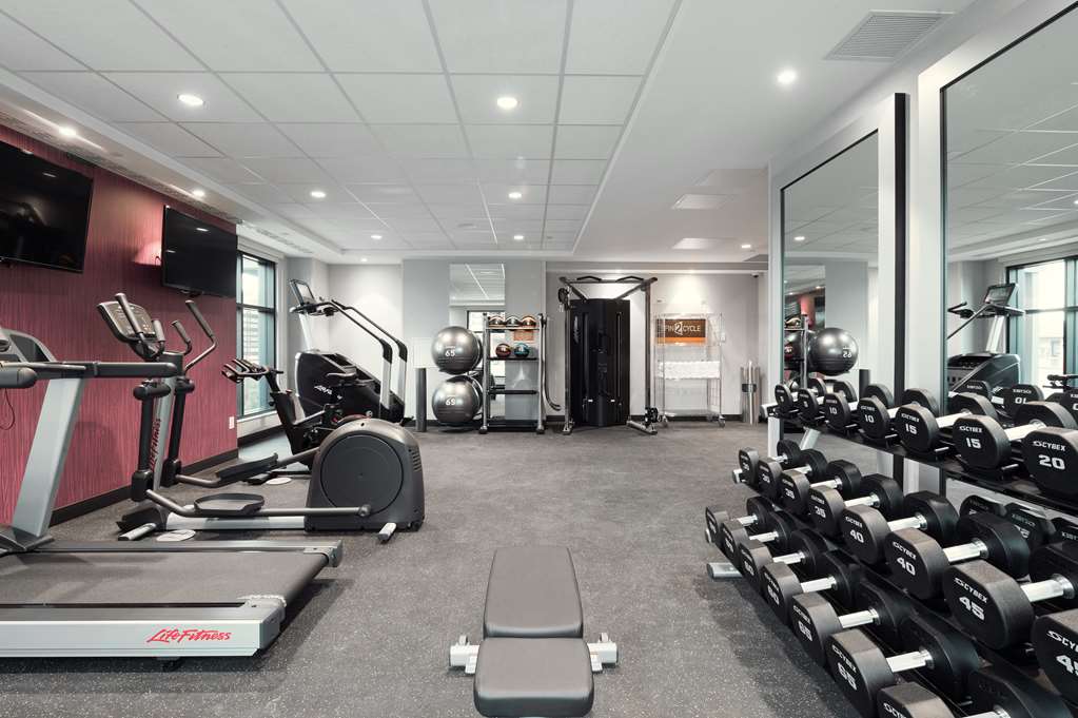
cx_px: 539
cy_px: 359
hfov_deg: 93.3
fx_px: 509
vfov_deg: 70.4
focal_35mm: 17
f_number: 13
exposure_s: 1.6
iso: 200
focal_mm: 17
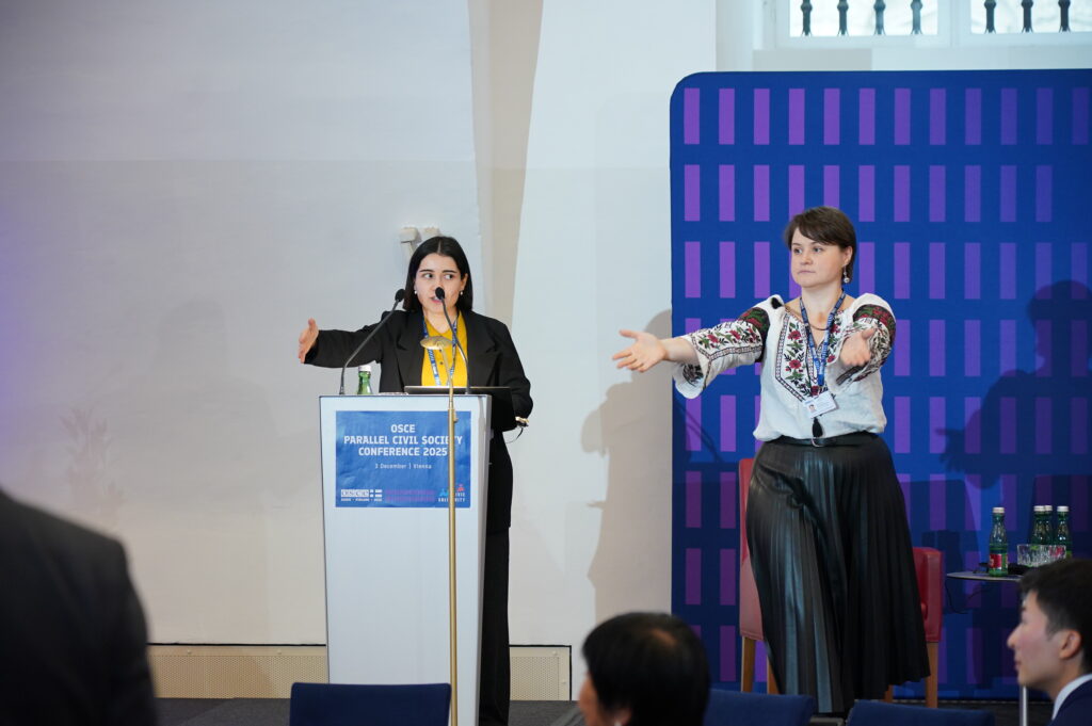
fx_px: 3182
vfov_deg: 13.0
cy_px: 363
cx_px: 546
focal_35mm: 105
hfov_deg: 19.5
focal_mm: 105
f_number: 4
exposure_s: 1/100
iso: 2500
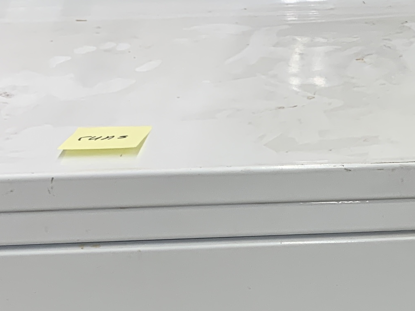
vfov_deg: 14.1
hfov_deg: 18.2
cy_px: 284
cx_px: 466
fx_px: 1247
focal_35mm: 104
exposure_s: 1/120
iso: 40
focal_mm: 4.25
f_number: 1.8
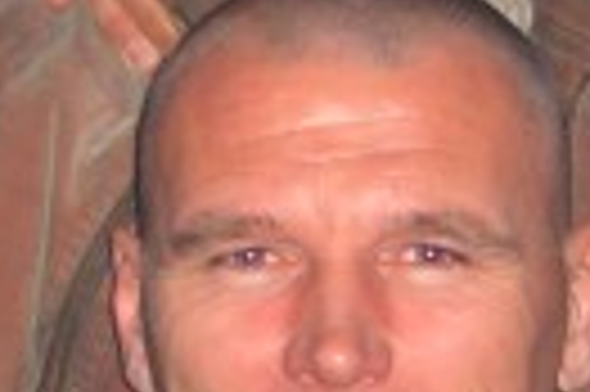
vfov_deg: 5.7
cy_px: 117
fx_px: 3945
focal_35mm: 241
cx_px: 302
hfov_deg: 8.6
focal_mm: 7.9
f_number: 2.8
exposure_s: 1/60
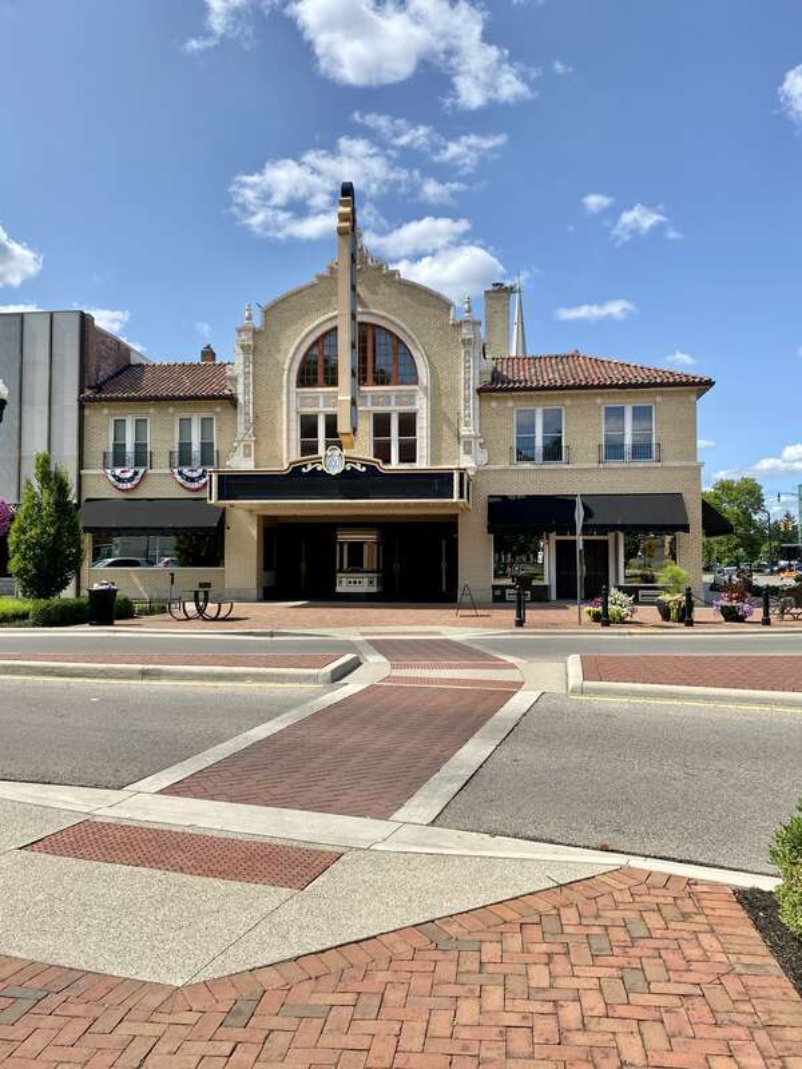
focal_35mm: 26
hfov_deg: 53.1
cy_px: 534
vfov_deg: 67.3
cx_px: 401
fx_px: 803
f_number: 1.8
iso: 32
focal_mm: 4.25
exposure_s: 1/3040
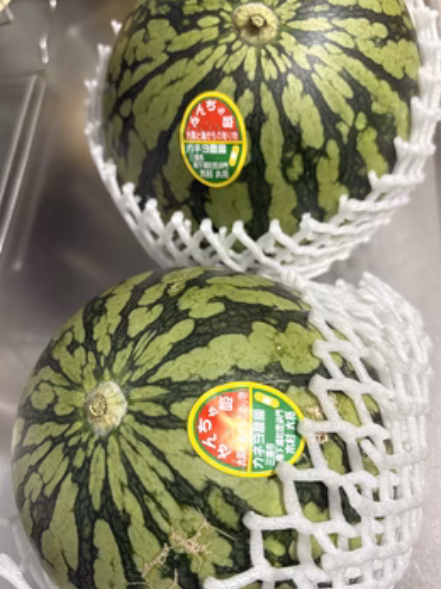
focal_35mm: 30
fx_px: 510
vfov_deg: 60.0
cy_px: 287
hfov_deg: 46.7
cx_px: 202
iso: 320
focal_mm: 5.96
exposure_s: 1/59
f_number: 1.6
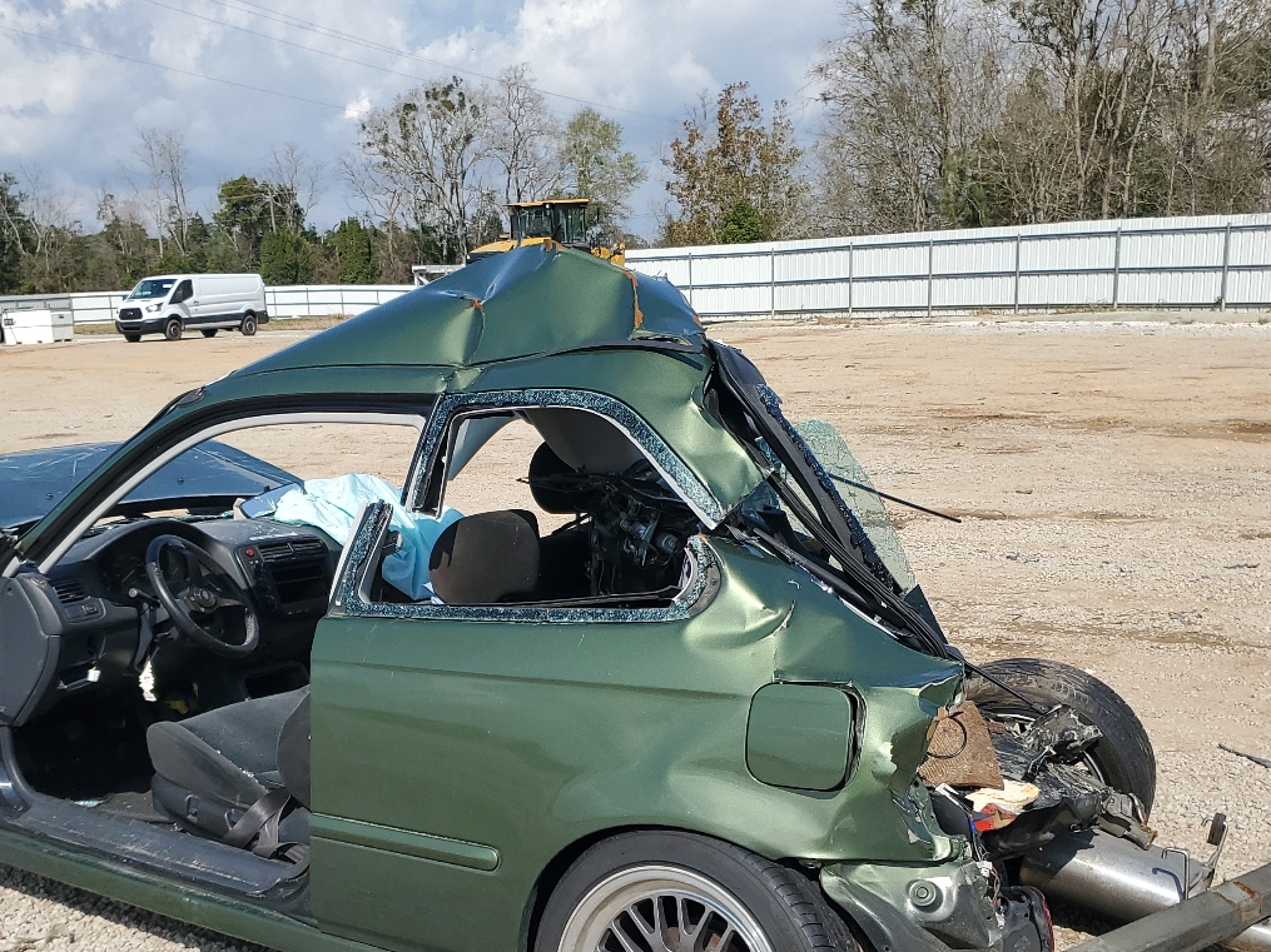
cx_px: 522
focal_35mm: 41
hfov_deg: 45.6
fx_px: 1505
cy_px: 744
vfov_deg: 34.2
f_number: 1.5
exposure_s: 1/5000
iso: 50
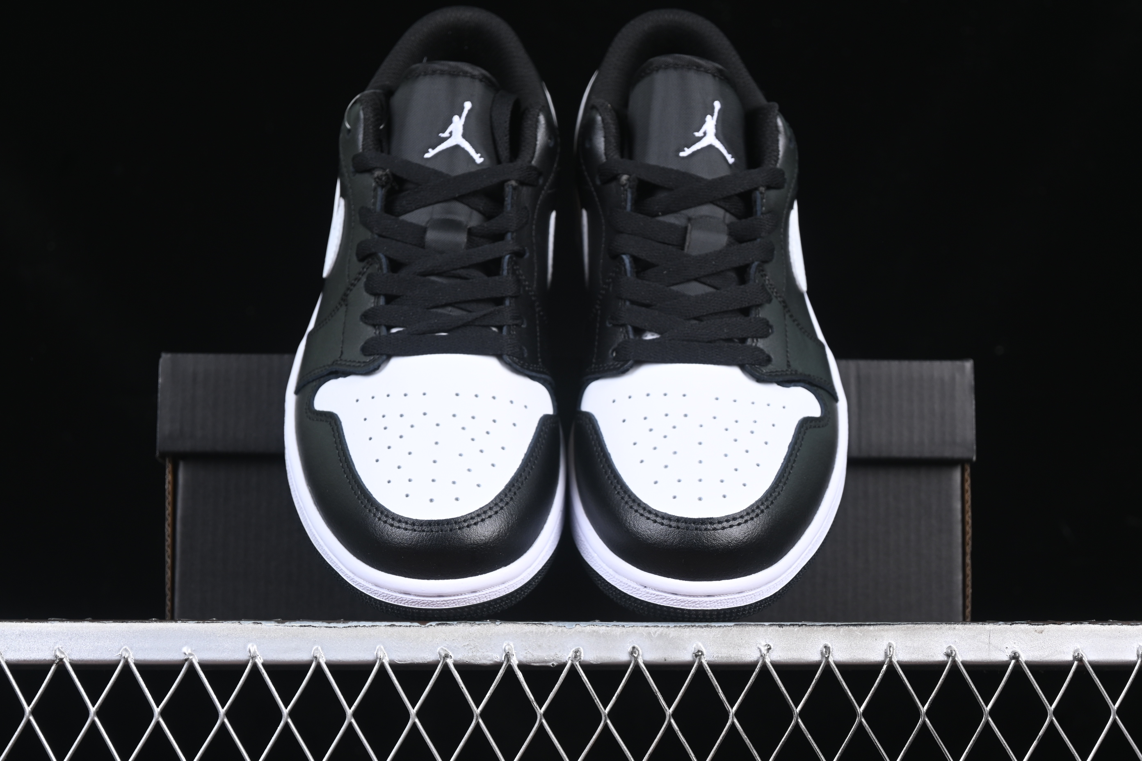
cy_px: 380
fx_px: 2379
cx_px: 571
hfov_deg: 27.0
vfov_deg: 18.2
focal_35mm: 75
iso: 160
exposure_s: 1/60
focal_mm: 50
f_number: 6.3
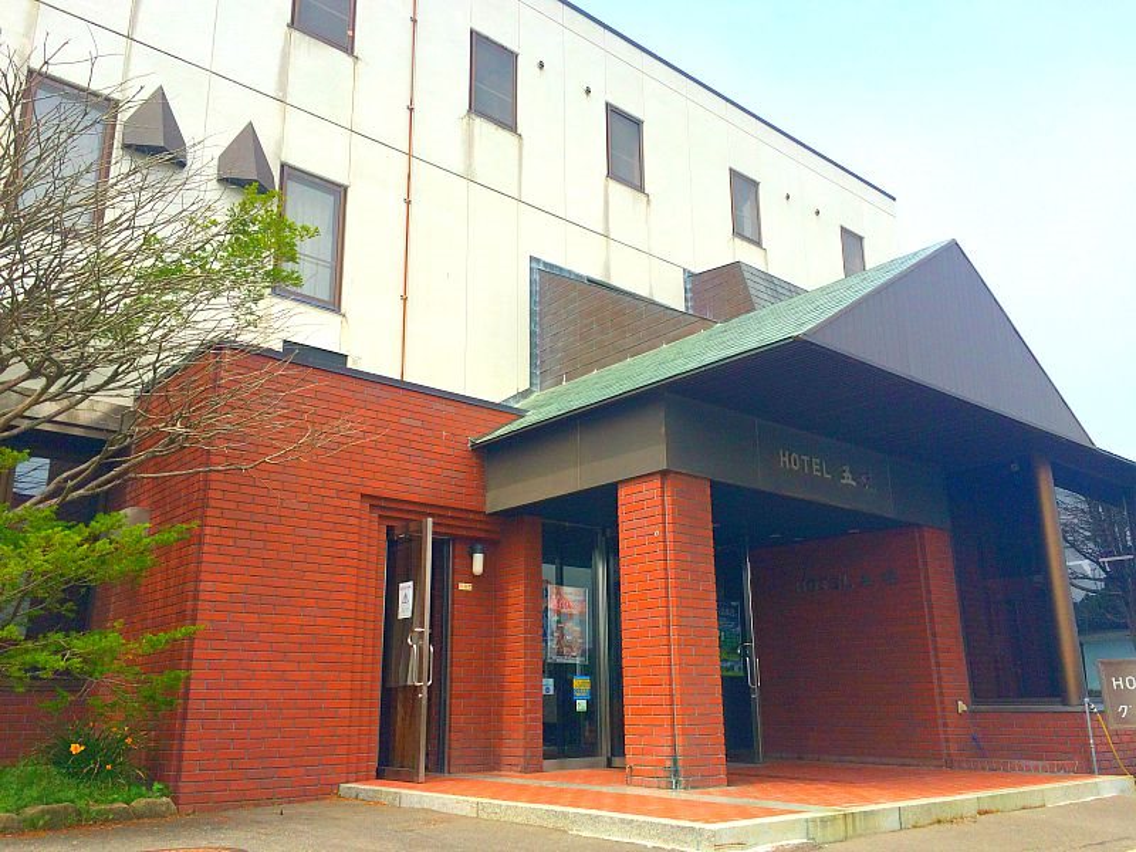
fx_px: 952
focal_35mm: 29
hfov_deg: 61.7
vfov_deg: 48.2
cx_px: 568
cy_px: 426
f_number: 2.2
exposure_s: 1/2564
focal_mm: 4.15
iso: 32
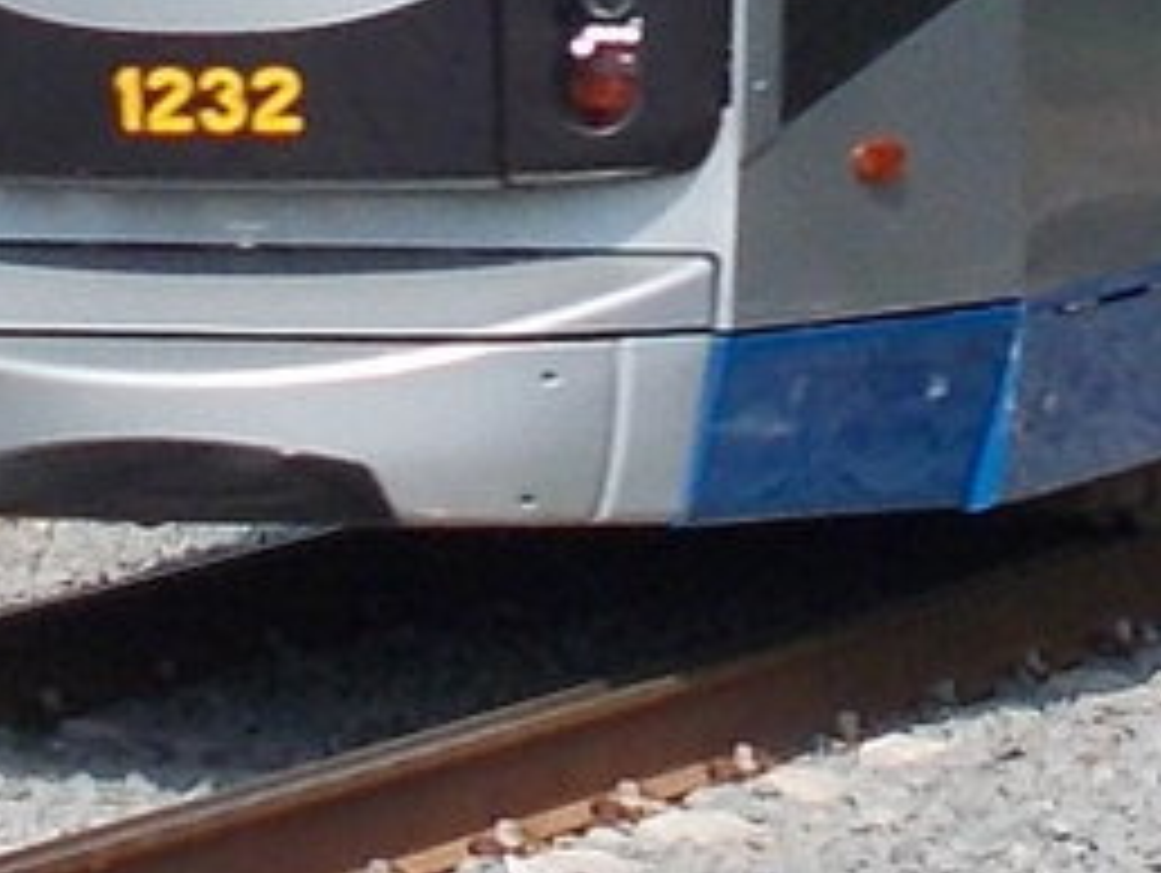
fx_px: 5304
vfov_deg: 9.1
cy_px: -484
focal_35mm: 158
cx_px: 1854
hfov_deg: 11.8
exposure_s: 1/160
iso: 80
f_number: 9.2
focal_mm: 6
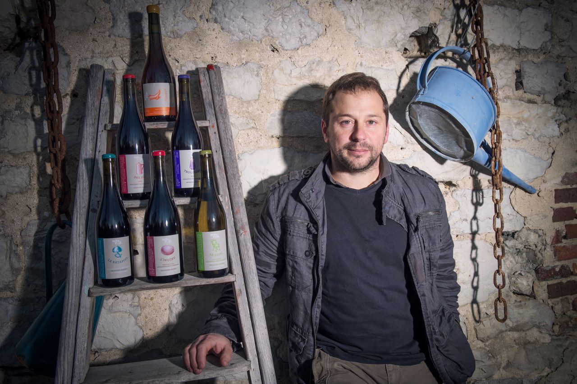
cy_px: 192
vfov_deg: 41.1
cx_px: 288
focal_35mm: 32
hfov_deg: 58.7
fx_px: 513
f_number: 8
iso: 400
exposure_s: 1/350
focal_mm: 32
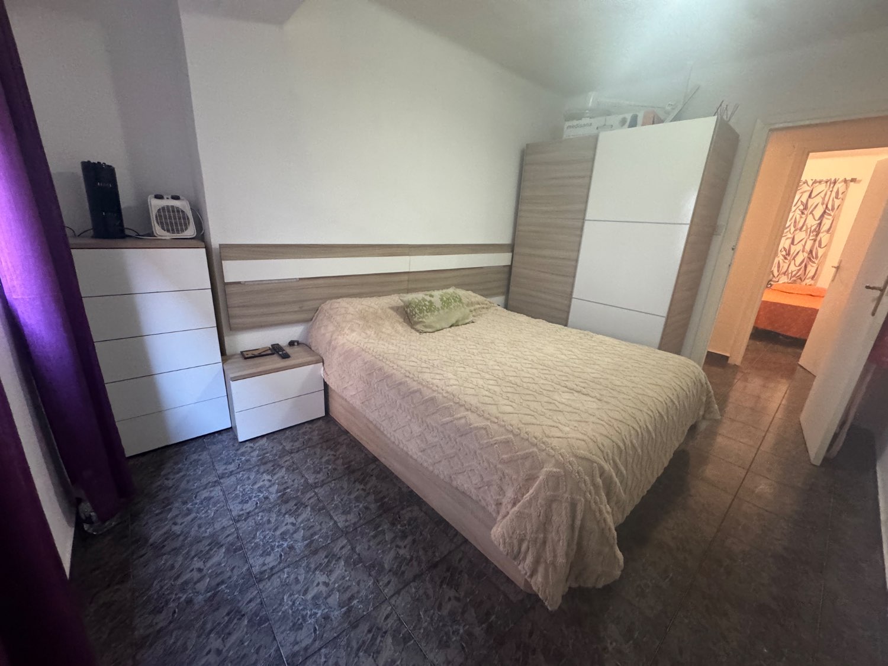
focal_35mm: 14
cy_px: 333
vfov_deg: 85.7
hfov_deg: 102.1
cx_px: 444
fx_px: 359
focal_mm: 2.22
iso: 800
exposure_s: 1/50
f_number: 2.2
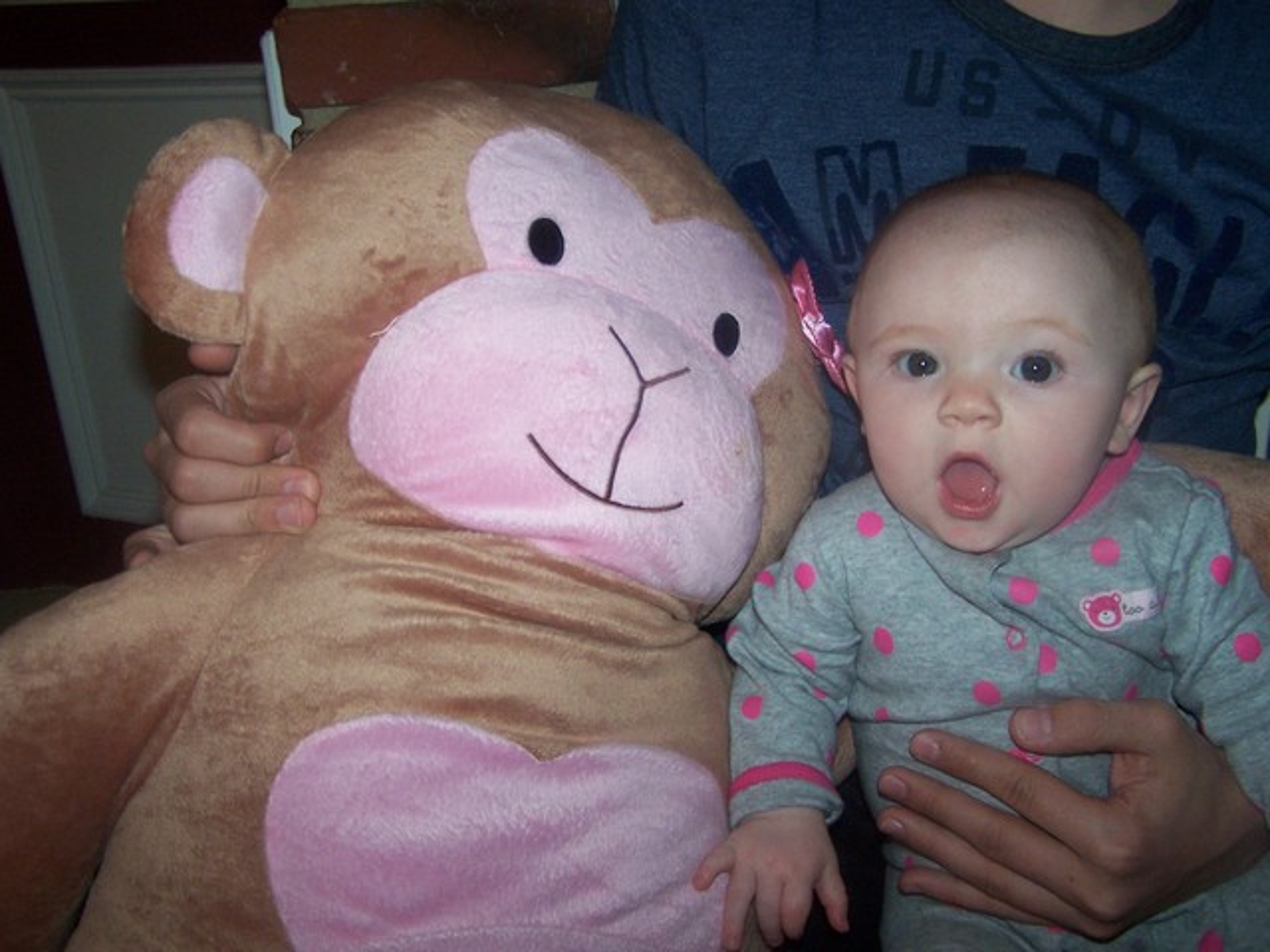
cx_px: 635
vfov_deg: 37.7
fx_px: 1394
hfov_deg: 49.0
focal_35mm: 38
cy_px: 476
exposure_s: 1/60
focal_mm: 6.3
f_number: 2.8
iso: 140
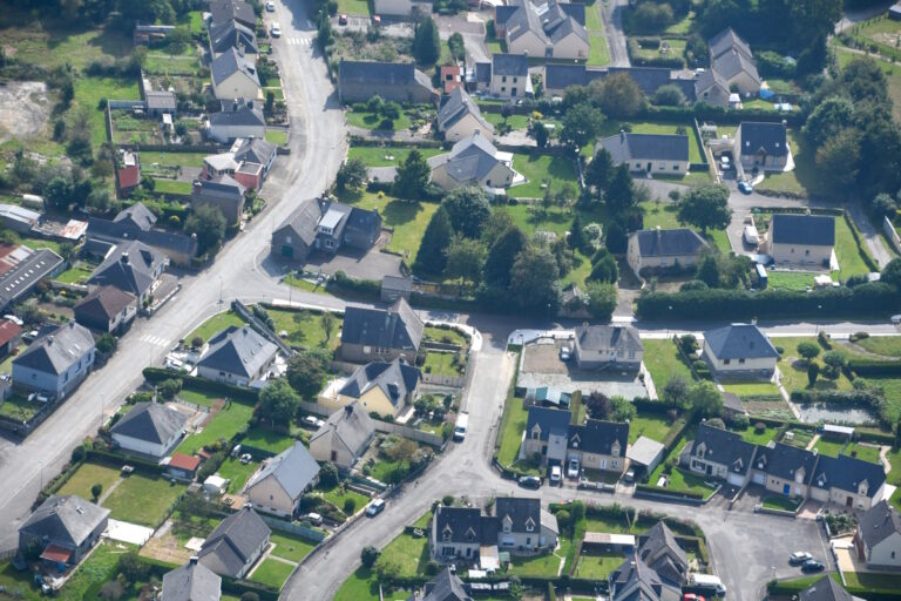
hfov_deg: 14.4
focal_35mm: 142
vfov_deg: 9.7
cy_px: 300
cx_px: 450
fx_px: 3554
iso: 800
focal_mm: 95
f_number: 5.3
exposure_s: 1/4000
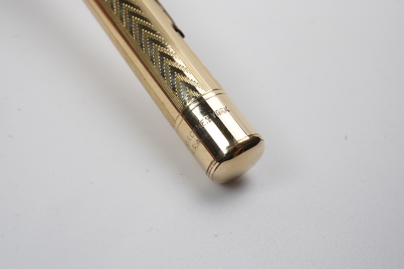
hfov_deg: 43.6
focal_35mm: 45
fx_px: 505
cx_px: 202
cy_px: 134
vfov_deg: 29.9
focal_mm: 30
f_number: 22
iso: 500
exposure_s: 1/100
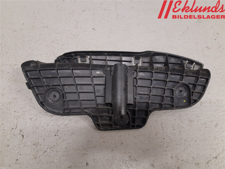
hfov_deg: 67.3
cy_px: 84
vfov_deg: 53.1
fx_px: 169
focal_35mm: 26
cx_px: 112
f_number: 1.7
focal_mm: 3.93
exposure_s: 1/50
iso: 160
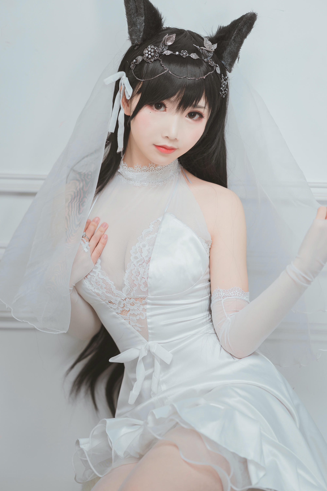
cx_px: 164
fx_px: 1158
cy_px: 246
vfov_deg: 23.9
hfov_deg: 16.1
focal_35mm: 85
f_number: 2.8
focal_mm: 85
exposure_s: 1/125
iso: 100
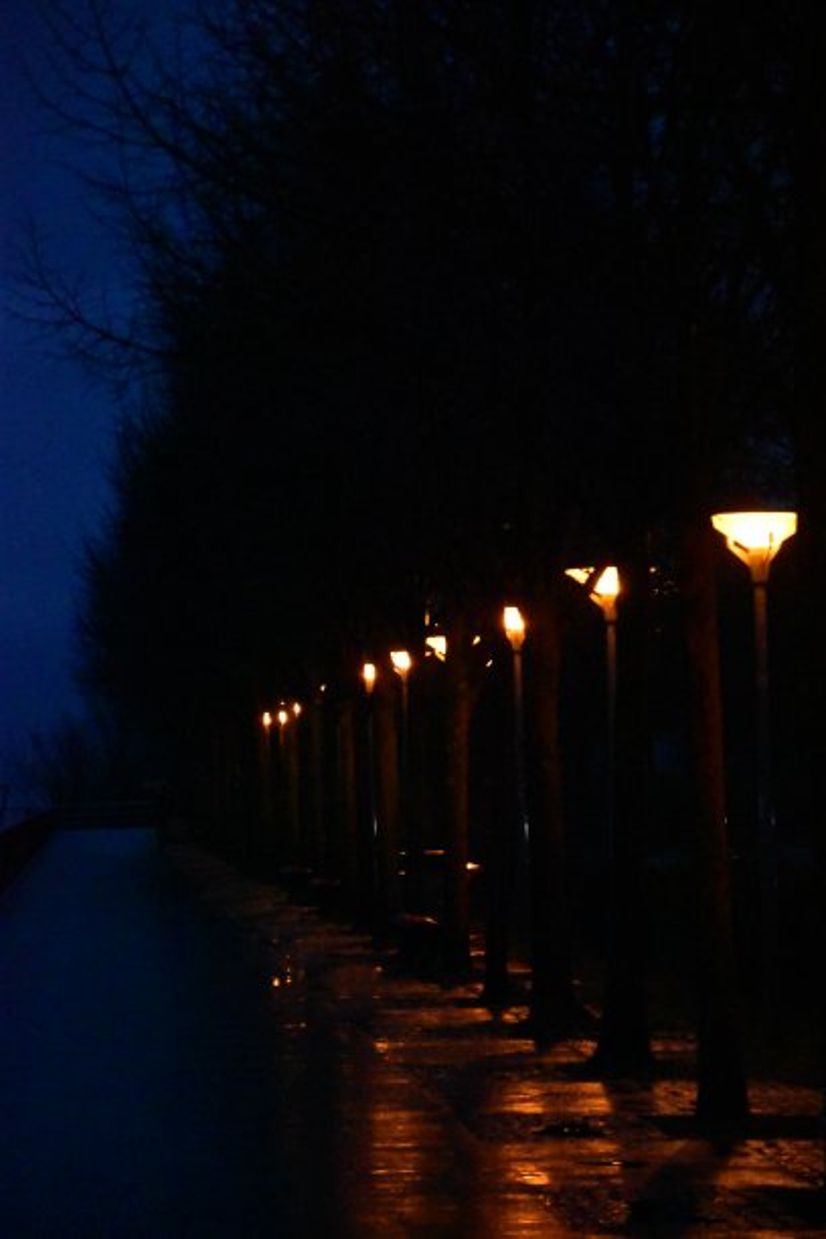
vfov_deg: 13.0
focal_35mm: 158
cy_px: 620
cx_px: 413
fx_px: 5420
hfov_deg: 8.7
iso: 16000
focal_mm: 105
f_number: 5.6
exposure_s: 1/800
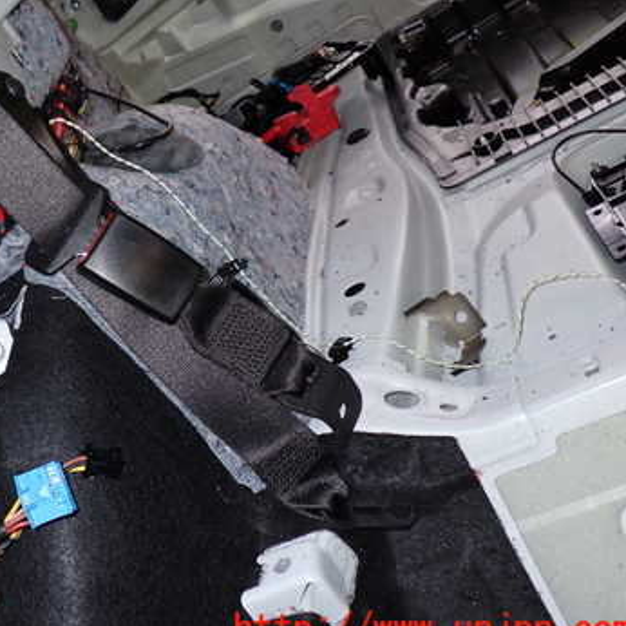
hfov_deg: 35.3
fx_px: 941
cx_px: 100
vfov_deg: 36.6
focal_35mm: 46
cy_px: 246
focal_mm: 5.4
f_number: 2.3
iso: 200
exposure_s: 1/30
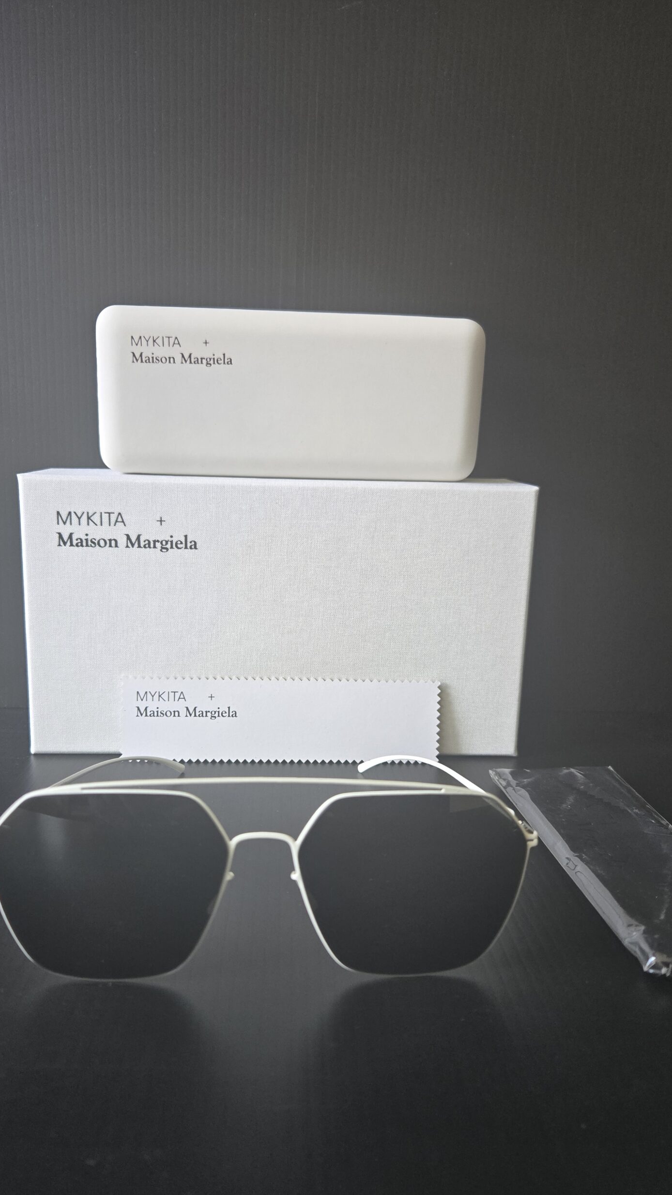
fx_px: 823
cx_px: 329
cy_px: 619
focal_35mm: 26
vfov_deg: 71.9
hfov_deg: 44.4
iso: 250
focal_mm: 5.4
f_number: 1.8
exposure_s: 1/120
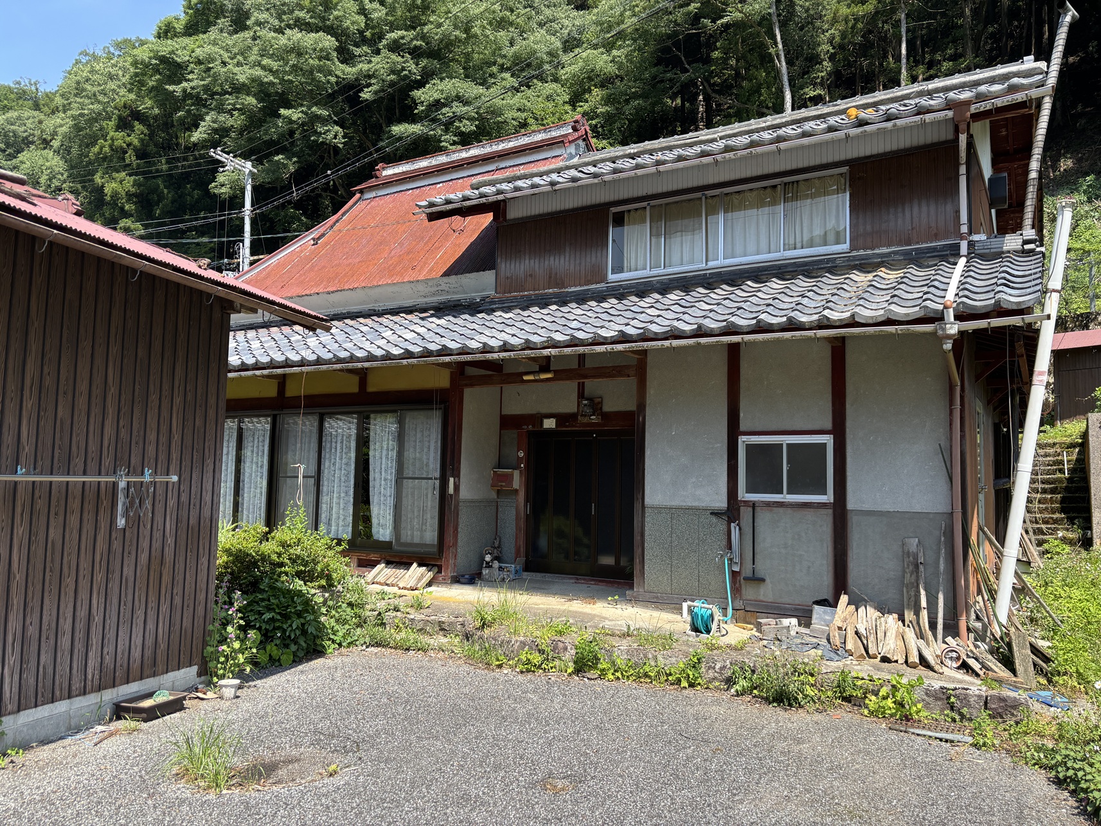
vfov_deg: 53.1
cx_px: 550
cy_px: 413
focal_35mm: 26
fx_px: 827
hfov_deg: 67.3
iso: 50
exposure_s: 1/1103
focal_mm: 5.96
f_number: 1.6
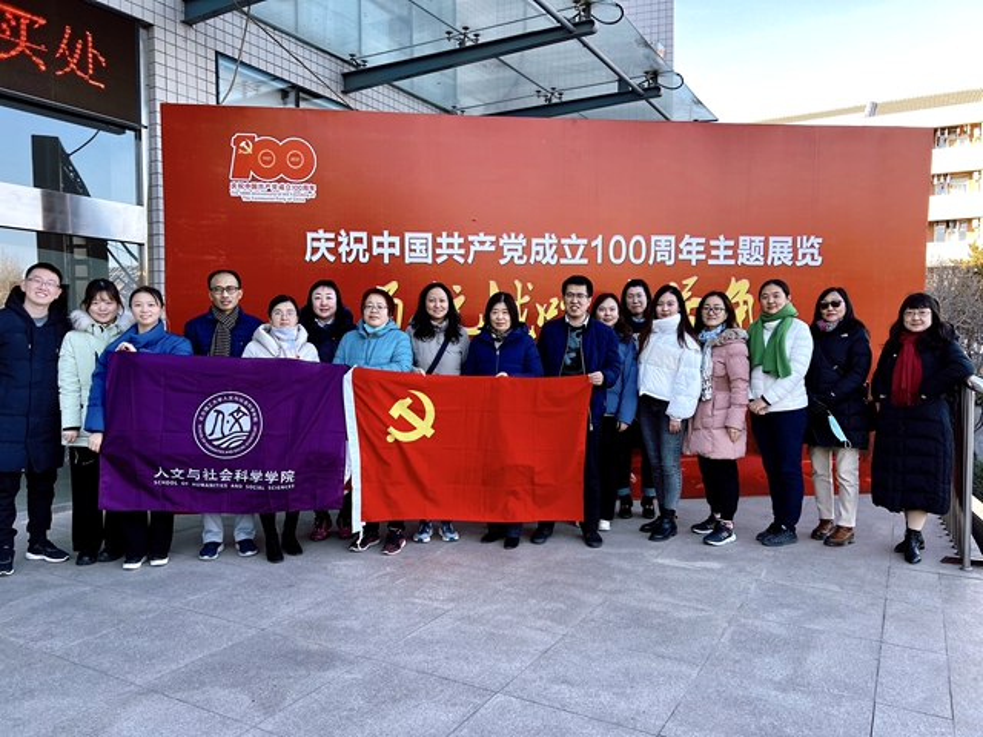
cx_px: 492
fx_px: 738
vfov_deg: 53.1
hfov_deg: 67.3
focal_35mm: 26
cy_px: 368
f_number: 1.5
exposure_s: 1/236
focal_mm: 5.7
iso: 64
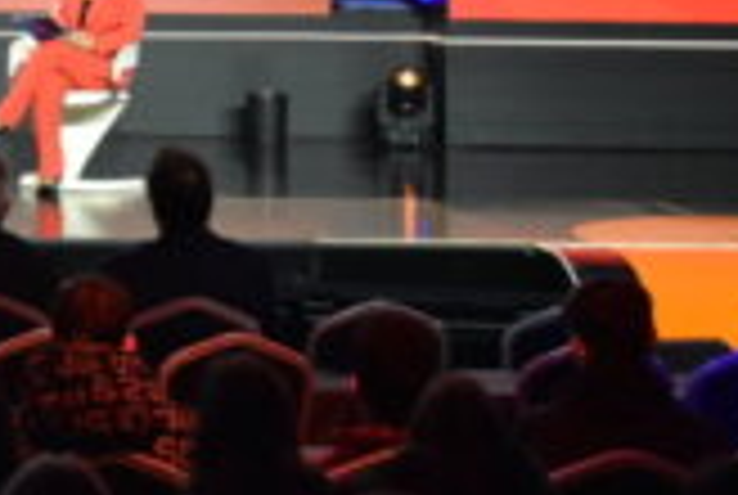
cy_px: -209
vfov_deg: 8.1
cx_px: -297
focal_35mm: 168
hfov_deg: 11.8
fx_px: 3450
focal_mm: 46
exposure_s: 1/320
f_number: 5.6
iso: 4000
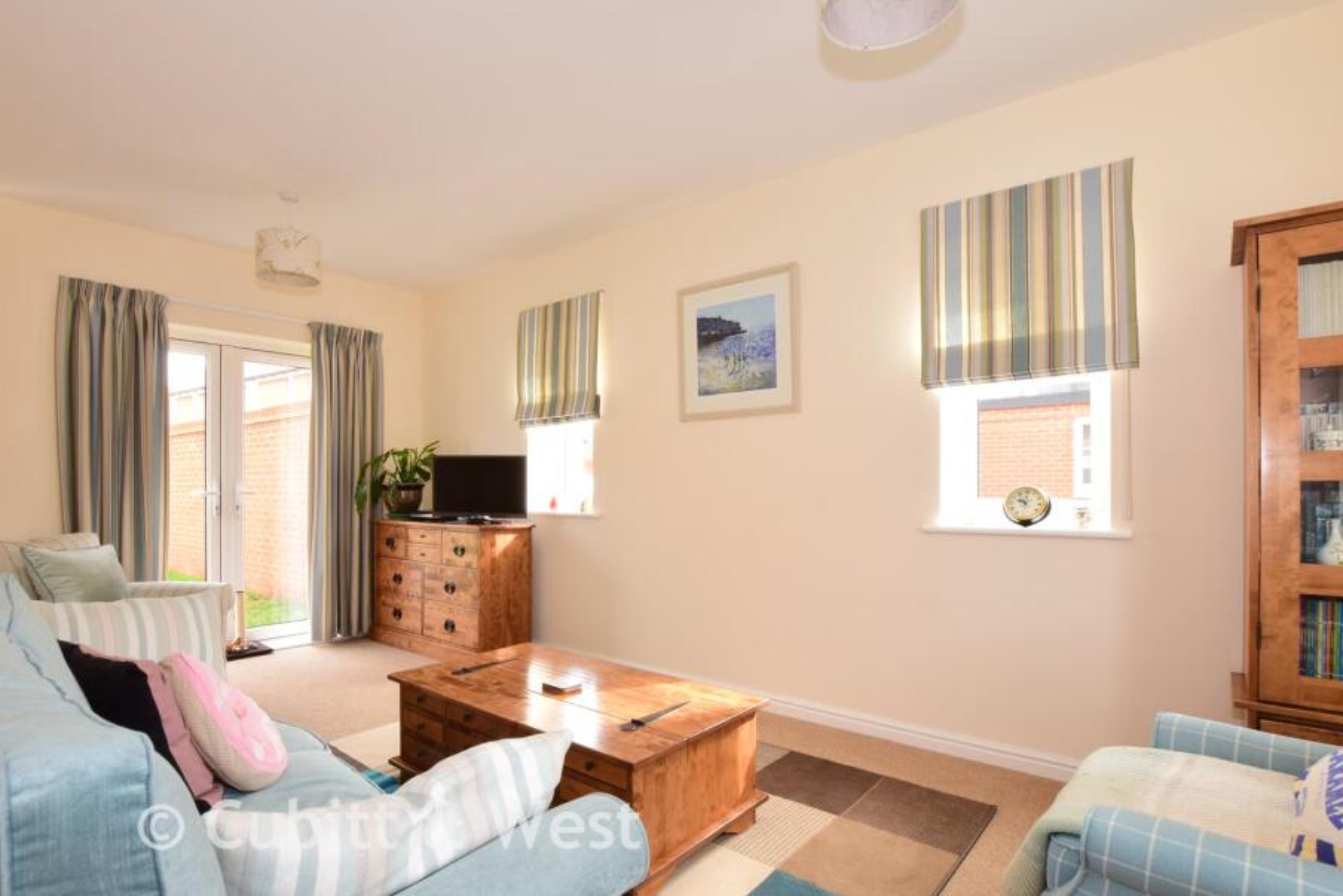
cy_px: 478
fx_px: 634
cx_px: 631
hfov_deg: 93.2
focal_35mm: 17
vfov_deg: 70.4
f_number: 20
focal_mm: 10
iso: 500
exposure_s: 1/10
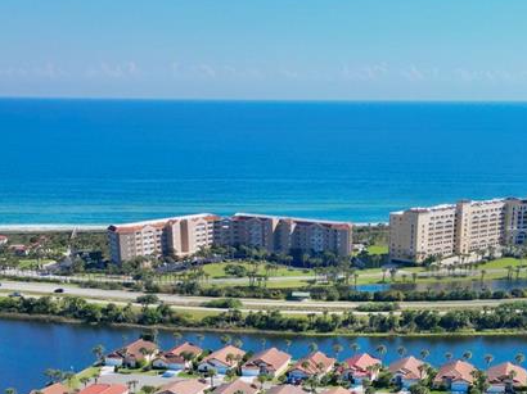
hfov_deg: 32.1
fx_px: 913
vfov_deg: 22.4
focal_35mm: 60
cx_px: 328
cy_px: 481
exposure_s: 1/3000
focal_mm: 6.72
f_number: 1.7
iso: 110
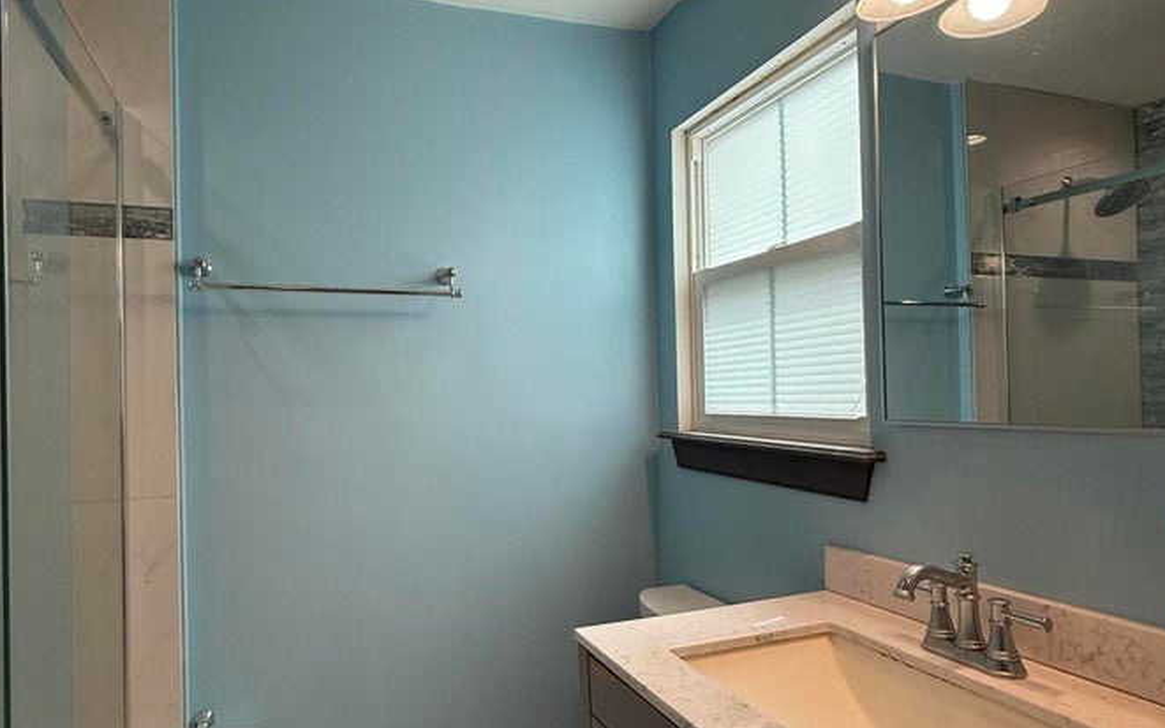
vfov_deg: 52.9
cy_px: 393
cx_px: 536
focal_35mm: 23
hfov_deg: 77.0
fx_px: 730
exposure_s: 1/120
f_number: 2.2
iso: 80
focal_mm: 2.22
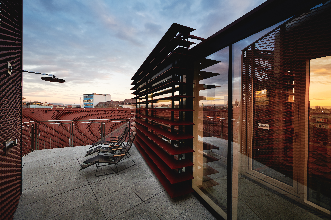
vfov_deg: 81.2
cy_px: 110
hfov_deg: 104.3
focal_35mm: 14
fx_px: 129
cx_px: 166
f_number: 8
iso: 100
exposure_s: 1/6
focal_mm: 14
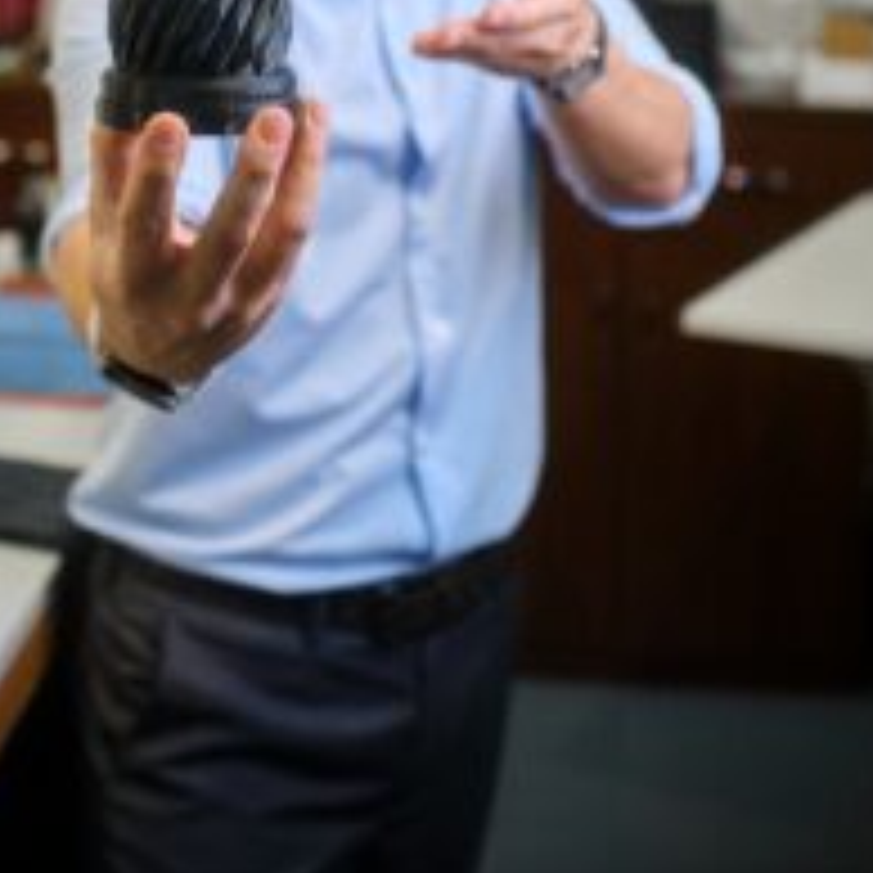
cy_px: 40
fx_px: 1997
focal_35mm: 70
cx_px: 302
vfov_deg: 23.8
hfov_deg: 24.6
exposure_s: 1/125
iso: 200
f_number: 2
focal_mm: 25
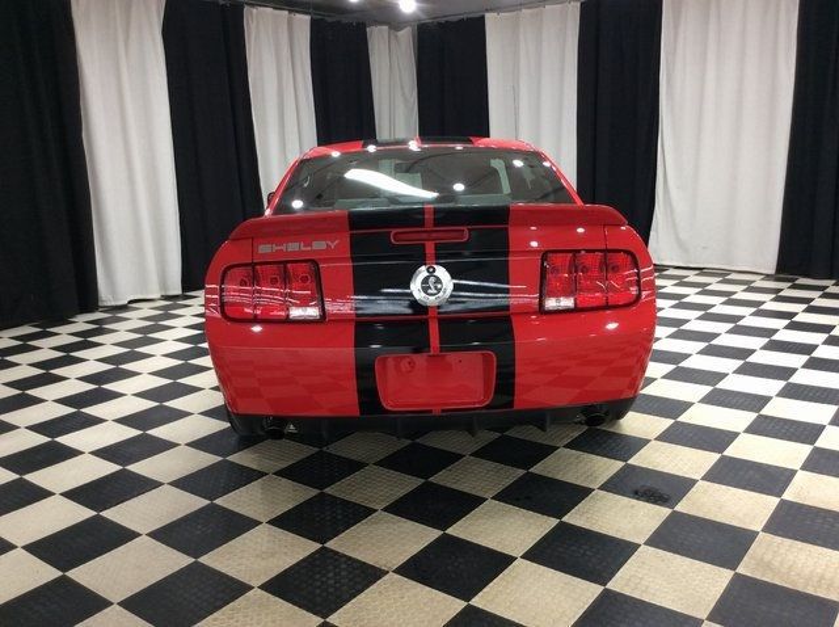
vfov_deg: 44.1
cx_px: 420
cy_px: 314
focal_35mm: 32
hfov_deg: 56.9
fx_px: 774
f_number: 2.4
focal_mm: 3.3
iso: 64
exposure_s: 1/24
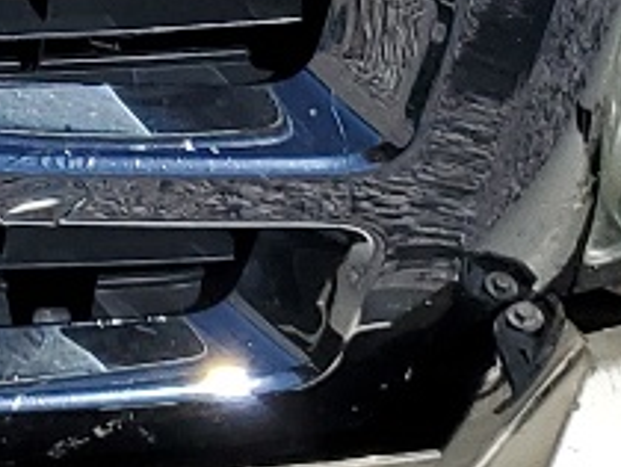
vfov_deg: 7.3
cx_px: -804
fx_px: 3556
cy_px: -355
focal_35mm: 198
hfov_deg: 9.1
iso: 50
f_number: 1.5
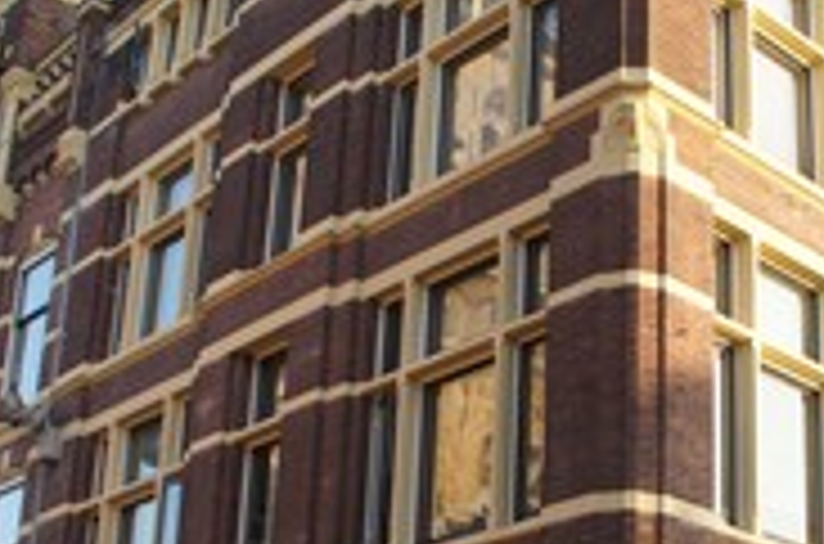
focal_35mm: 68
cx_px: 572
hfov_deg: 29.4
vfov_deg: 19.6
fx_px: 1552
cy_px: 470
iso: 100
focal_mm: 18
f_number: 5.6
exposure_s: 1/80
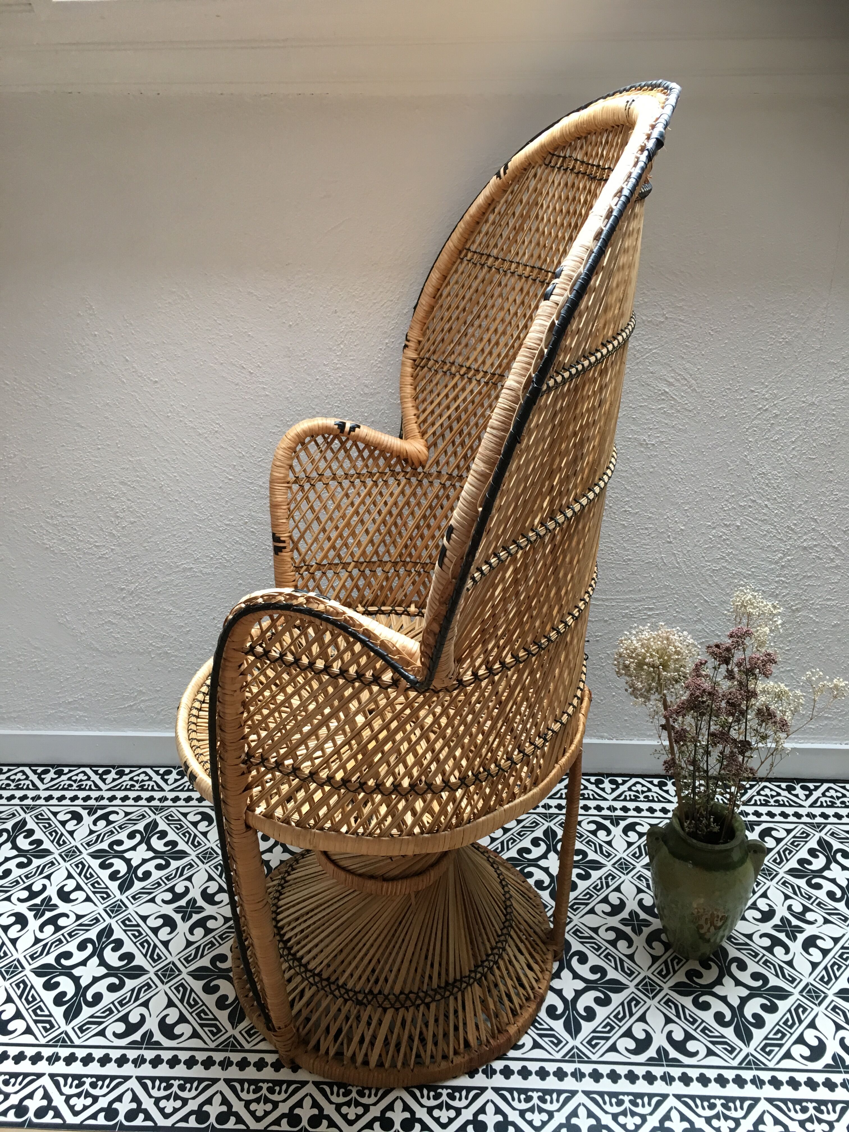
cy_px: 566
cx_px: 424
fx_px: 948
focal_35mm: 29
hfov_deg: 48.2
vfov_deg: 61.7
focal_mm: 4.15
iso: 50
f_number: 2.2
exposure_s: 1/33
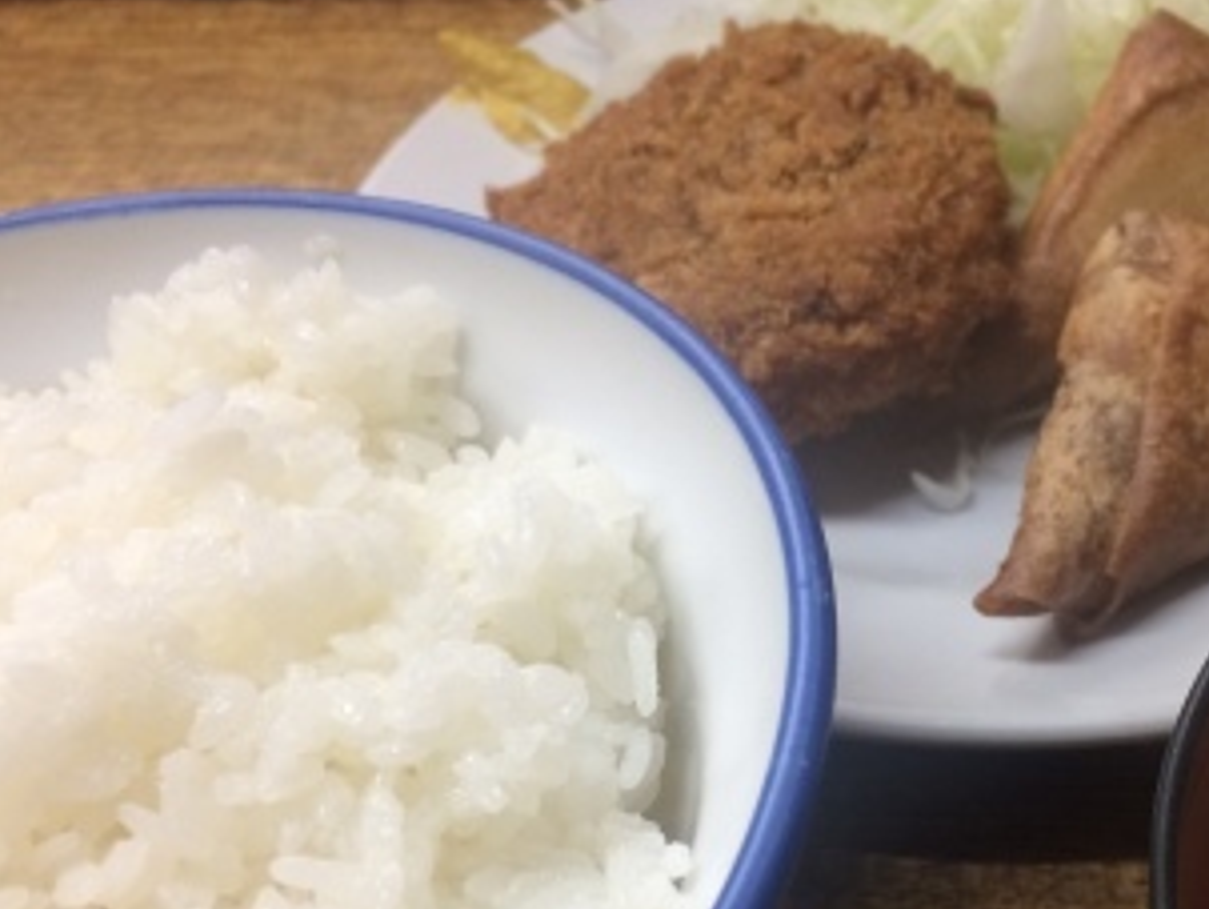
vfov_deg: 30.0
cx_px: 865
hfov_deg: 38.9
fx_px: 1678
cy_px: 639
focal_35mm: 48
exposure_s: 1/30
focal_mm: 4.15
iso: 125
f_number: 2.2
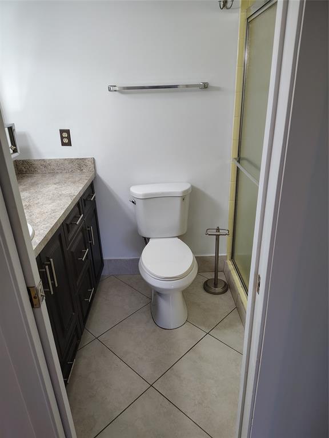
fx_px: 304
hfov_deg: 56.8
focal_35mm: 24
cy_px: 219
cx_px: 164
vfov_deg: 71.6
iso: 383
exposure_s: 1/120
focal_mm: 5.56
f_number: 1.8
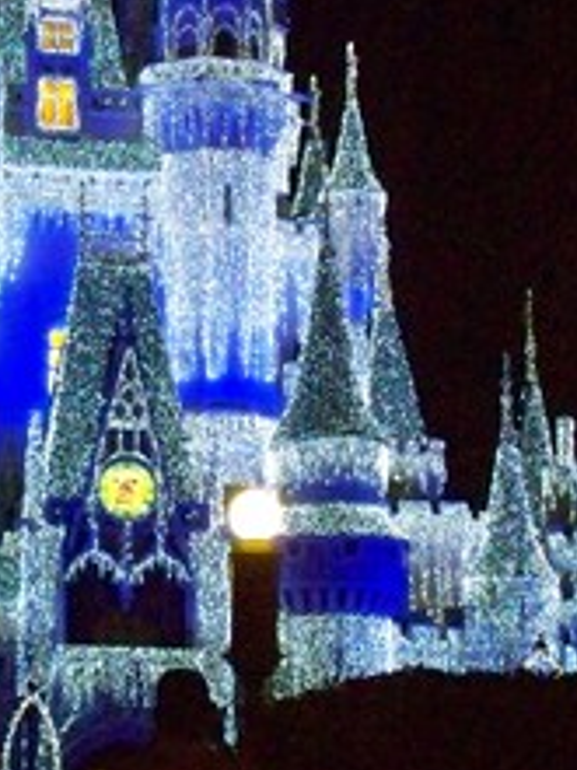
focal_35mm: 159
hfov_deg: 9.3
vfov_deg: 12.4
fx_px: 3534
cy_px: 154
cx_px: 66
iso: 1600
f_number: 3.2
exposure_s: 1/50
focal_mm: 12
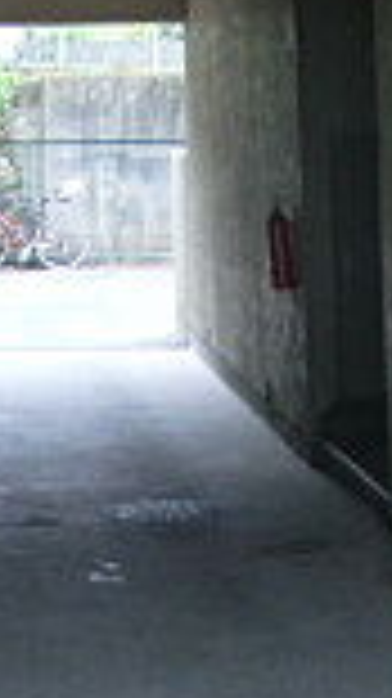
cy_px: -320
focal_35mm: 108
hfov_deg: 11.2
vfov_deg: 17.9
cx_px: 95
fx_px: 1999
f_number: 3.2
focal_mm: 4.3
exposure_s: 1/60
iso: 125
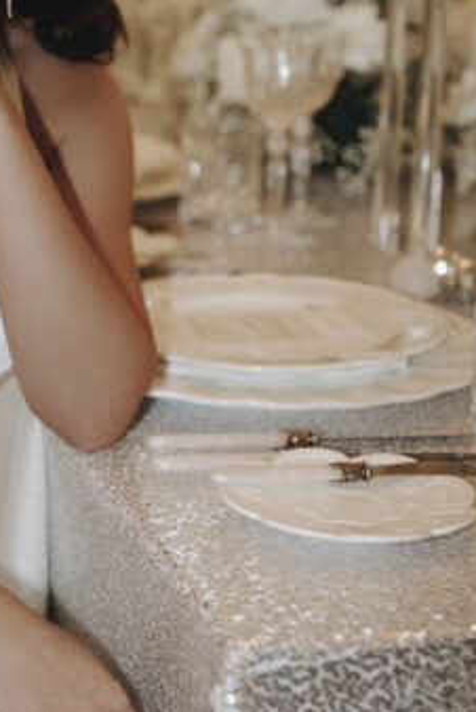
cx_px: -98
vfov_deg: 19.1
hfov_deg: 12.6
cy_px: 150
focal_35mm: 106
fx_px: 2098
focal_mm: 35
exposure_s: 1/200
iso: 1000
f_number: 2
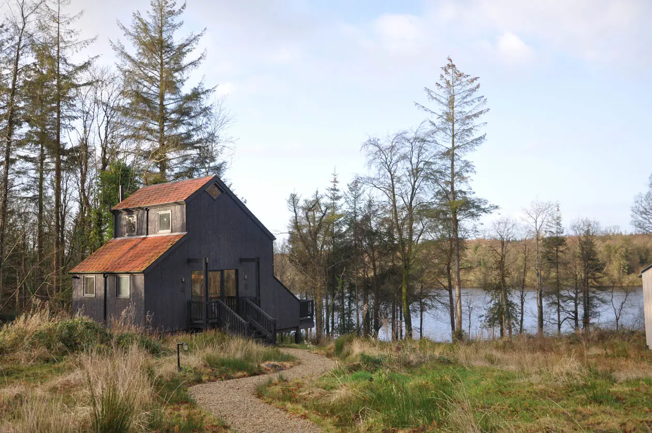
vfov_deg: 41.6
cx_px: 326
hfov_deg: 59.5
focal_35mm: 32
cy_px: 216
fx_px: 570
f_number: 5
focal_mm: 21
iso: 200
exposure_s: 1/200
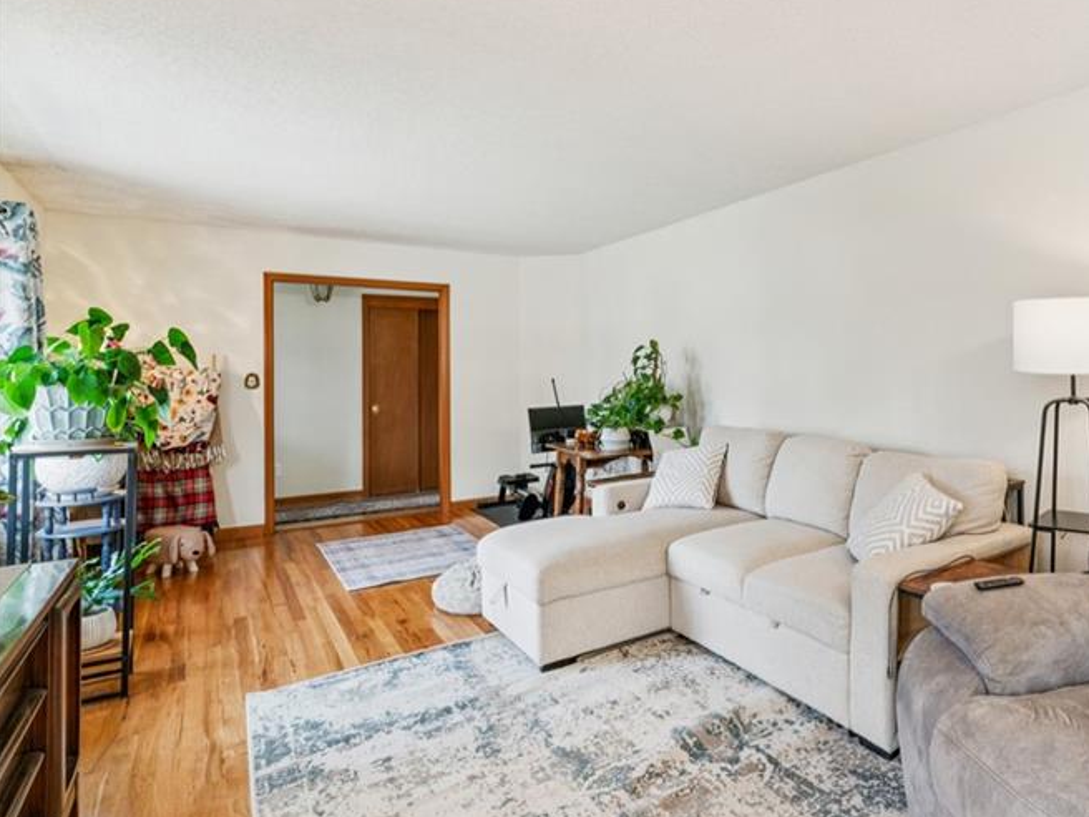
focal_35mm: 21
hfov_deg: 72.3
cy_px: 408
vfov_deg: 63.4
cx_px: 845
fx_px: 661
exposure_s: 1/4
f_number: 13
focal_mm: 14
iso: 400
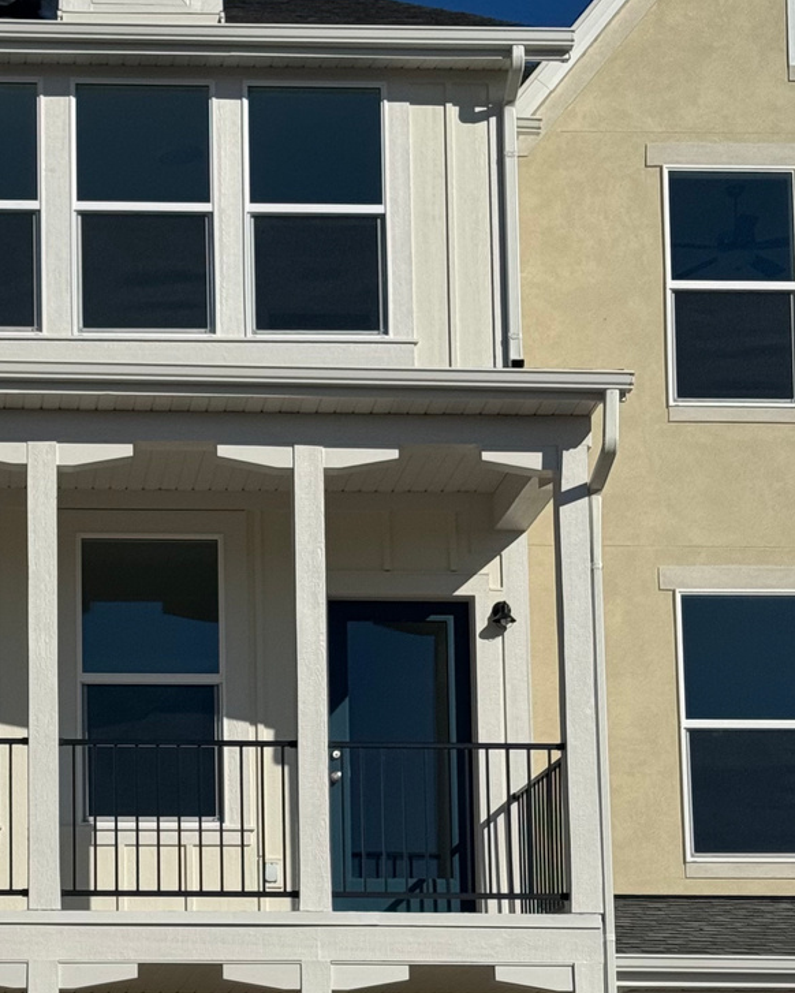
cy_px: 632
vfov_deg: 19.3
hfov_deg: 15.4
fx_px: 2910
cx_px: 119
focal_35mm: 99
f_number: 1.78
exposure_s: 1/15385
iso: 64
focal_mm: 6.76
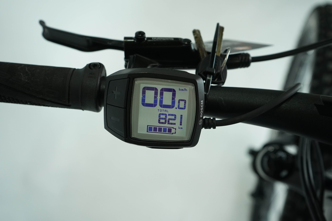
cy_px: 110
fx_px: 369
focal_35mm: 40
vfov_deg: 33.4
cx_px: 166
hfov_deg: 48.5
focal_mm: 40
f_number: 5.6
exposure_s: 1/200
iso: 1600
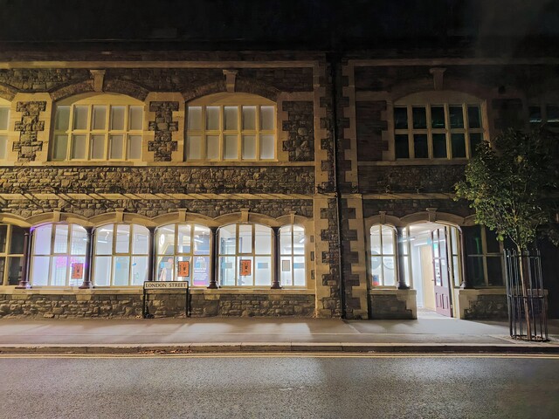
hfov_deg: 73.9
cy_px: 210
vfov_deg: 58.9
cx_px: 280
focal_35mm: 23
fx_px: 371
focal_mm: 5.56
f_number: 1.8
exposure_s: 1/25
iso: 2560
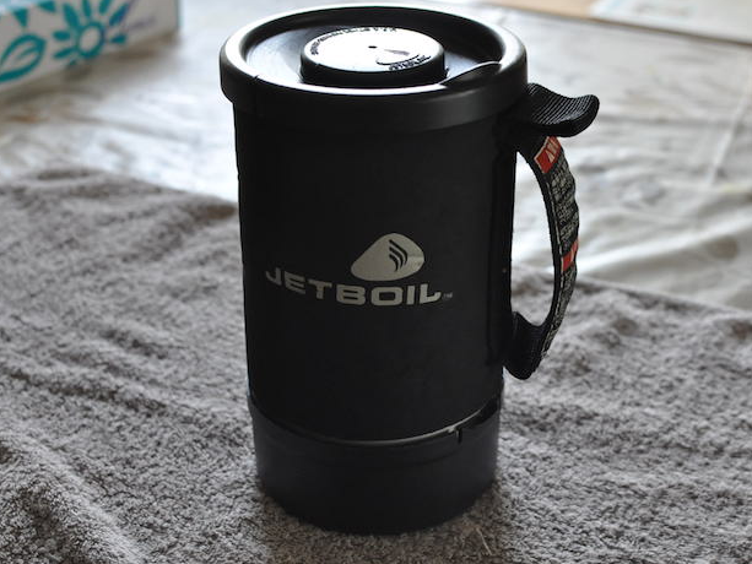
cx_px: 421
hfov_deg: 33.4
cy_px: 281
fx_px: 1250
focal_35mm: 58
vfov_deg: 25.4
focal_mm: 35
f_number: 5
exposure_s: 1/100
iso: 2000
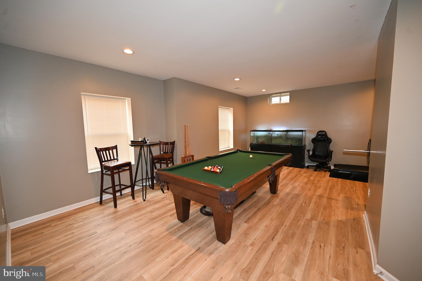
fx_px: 164
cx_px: 211
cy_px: 140
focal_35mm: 14
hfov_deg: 104.3
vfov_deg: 81.1
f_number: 4
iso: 500
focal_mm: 14
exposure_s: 1/80
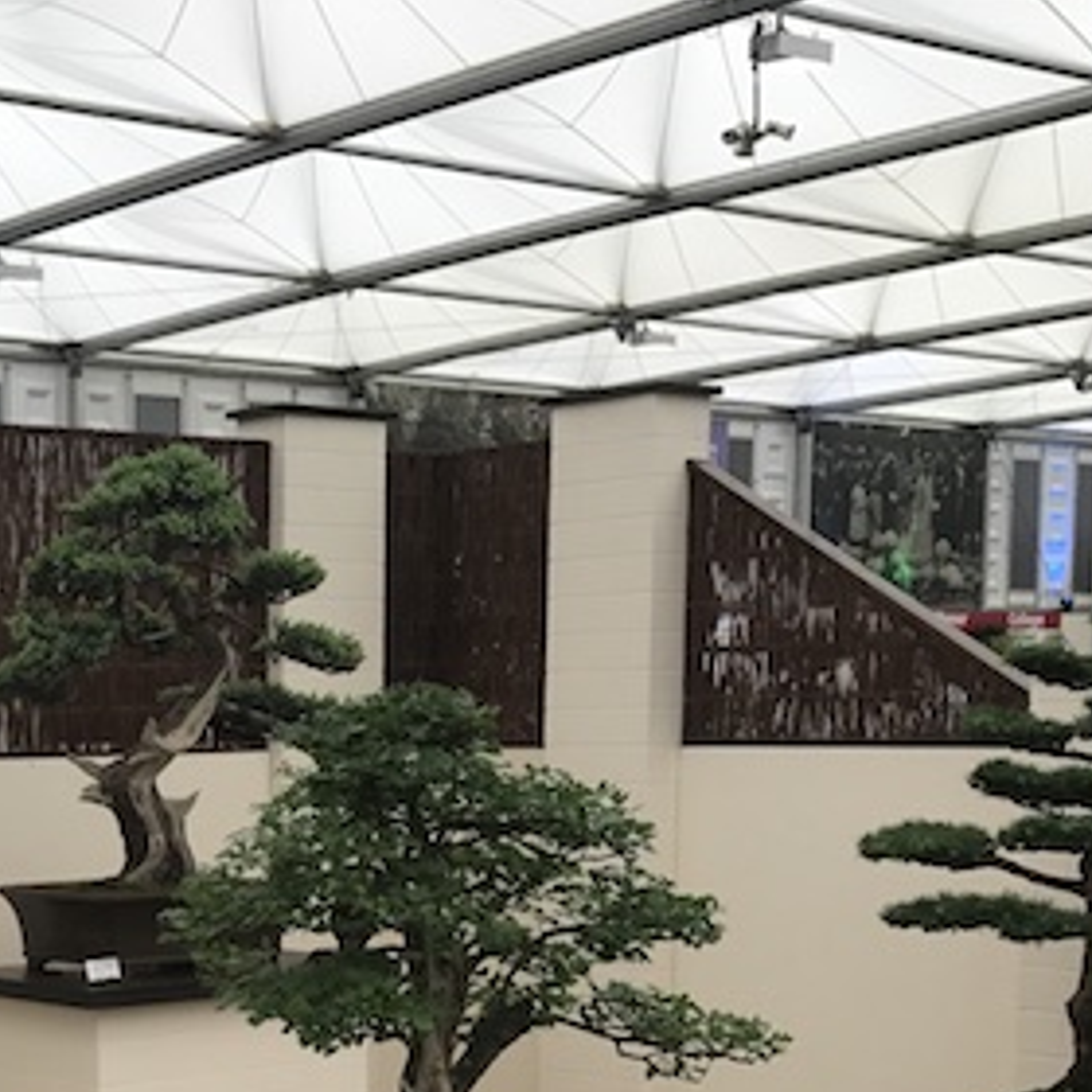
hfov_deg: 24.3
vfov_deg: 24.5
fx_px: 2427
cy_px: 1022
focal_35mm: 68
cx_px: 31
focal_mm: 3.99
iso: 20
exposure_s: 1/167
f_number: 1.8
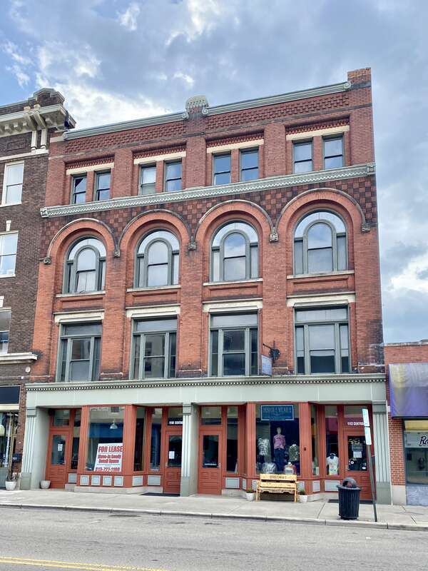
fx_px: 429
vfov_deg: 67.3
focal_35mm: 26
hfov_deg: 53.1
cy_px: 286
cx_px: 214
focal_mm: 4.25
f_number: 1.8
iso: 32
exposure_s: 1/1043
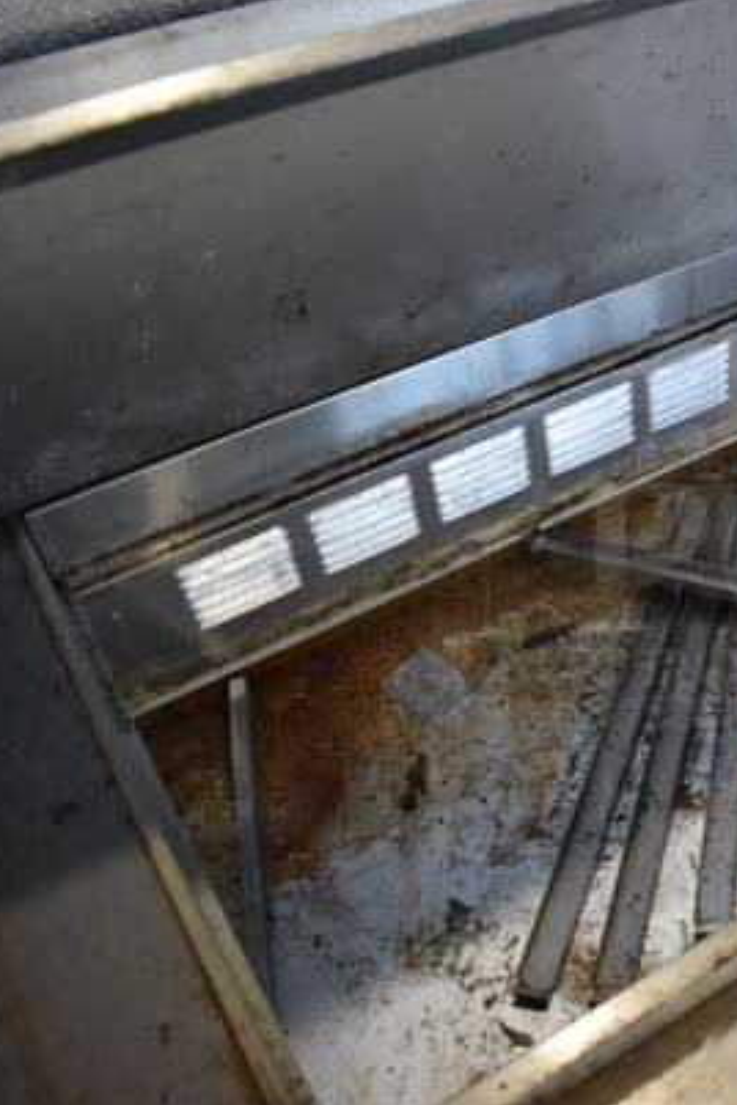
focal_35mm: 41
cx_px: 776
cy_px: 550
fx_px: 1259
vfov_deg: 47.4
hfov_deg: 29.9
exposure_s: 1/200
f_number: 3.5
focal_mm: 18
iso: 800
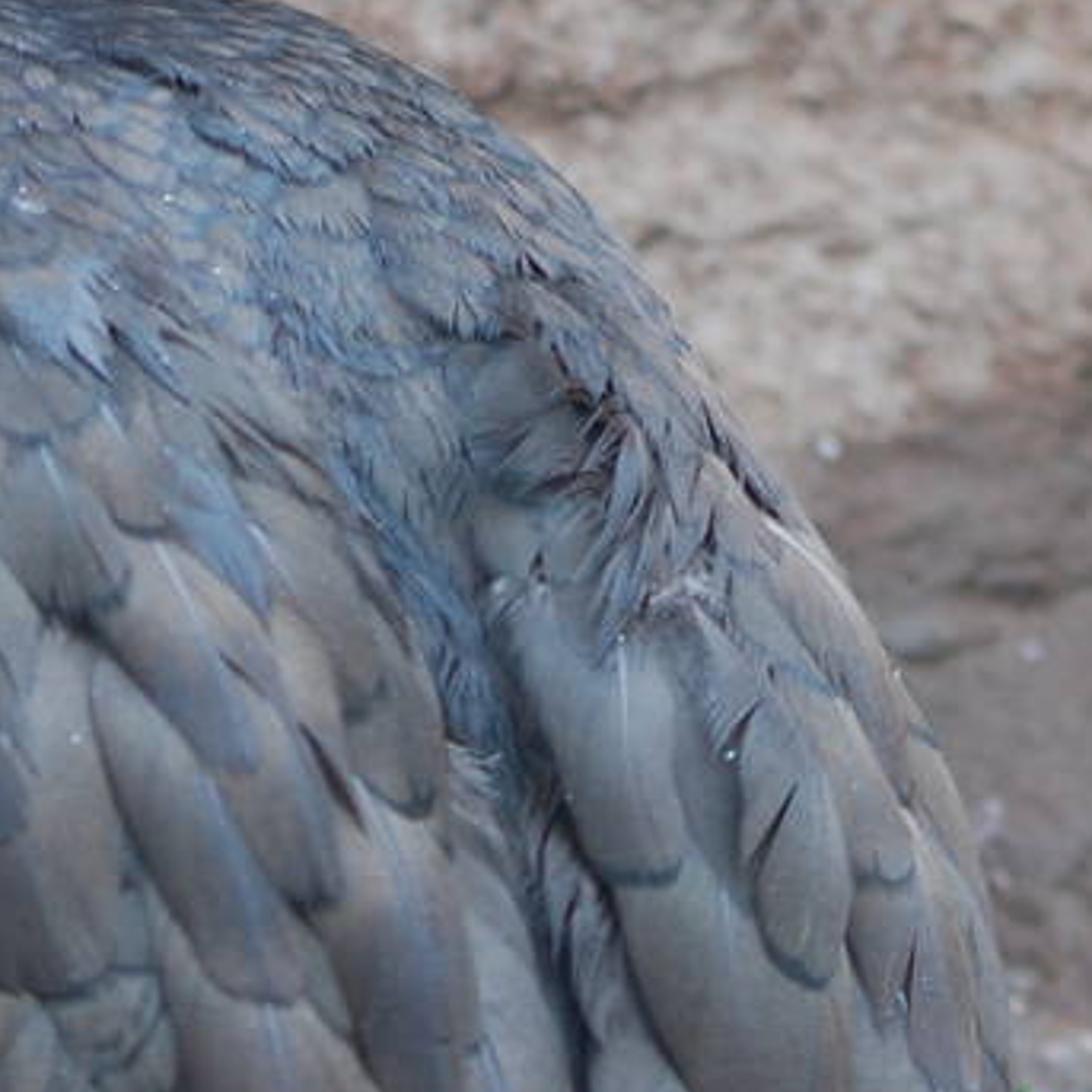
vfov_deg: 4.2
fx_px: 14883
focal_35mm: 417
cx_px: 245
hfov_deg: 4.2
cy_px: -578
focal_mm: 70
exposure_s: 1/125
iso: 200
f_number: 4
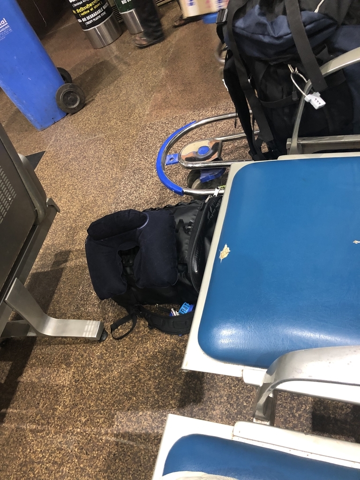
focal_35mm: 28
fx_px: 388
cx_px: 180
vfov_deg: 63.4
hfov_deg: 49.7
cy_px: 240
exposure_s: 1/11
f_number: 1.8
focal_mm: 4
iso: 100
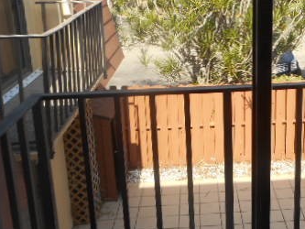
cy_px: 72
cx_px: 247
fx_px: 423
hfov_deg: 38.1
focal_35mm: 48
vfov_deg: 30.0
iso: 80
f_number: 3.7
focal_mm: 4.5
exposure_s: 1/200
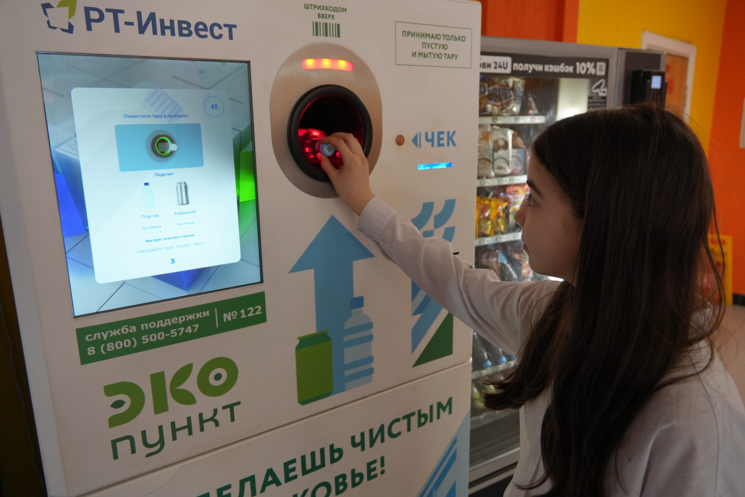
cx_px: 372
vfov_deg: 50.4
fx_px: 528
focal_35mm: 26
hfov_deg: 70.4
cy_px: 248
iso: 800
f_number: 2.8
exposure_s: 1/160
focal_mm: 17
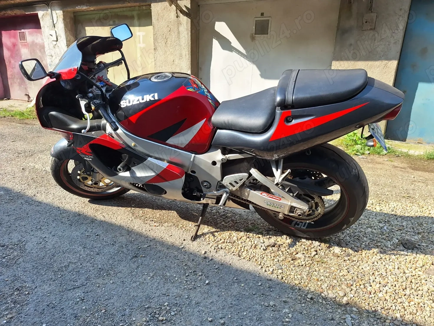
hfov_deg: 73.9
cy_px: 163
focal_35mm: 23
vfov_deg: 58.9
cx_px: 217
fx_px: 288
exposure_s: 1/1333
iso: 40
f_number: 1.8
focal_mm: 5.54
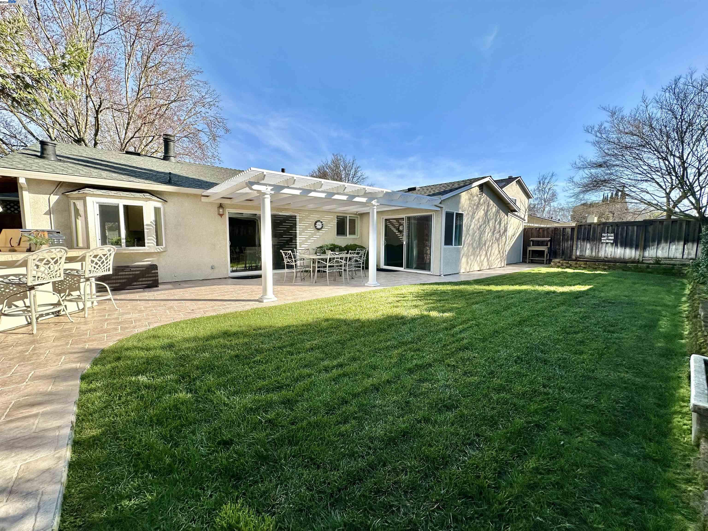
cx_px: 354
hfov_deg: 102.1
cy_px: 266
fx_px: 286
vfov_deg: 85.7
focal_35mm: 14
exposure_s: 1/997
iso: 40
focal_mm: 2.22
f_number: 2.2
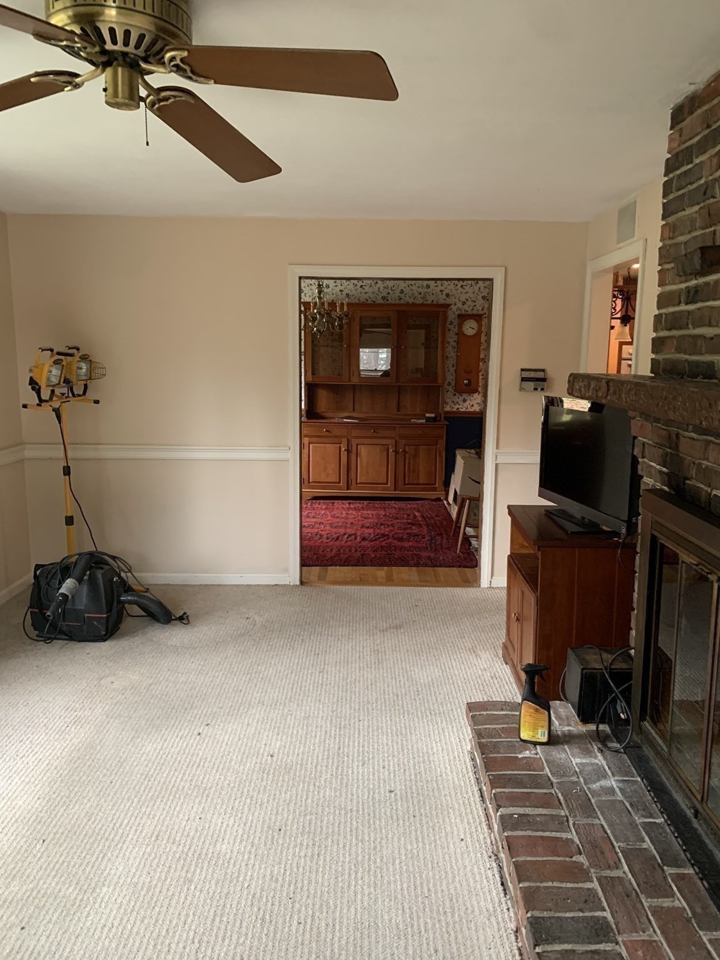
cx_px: 360
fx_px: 721
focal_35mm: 26
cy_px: 480
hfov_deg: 53.1
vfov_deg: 67.3
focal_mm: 4.25
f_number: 1.8
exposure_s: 1/60
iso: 320
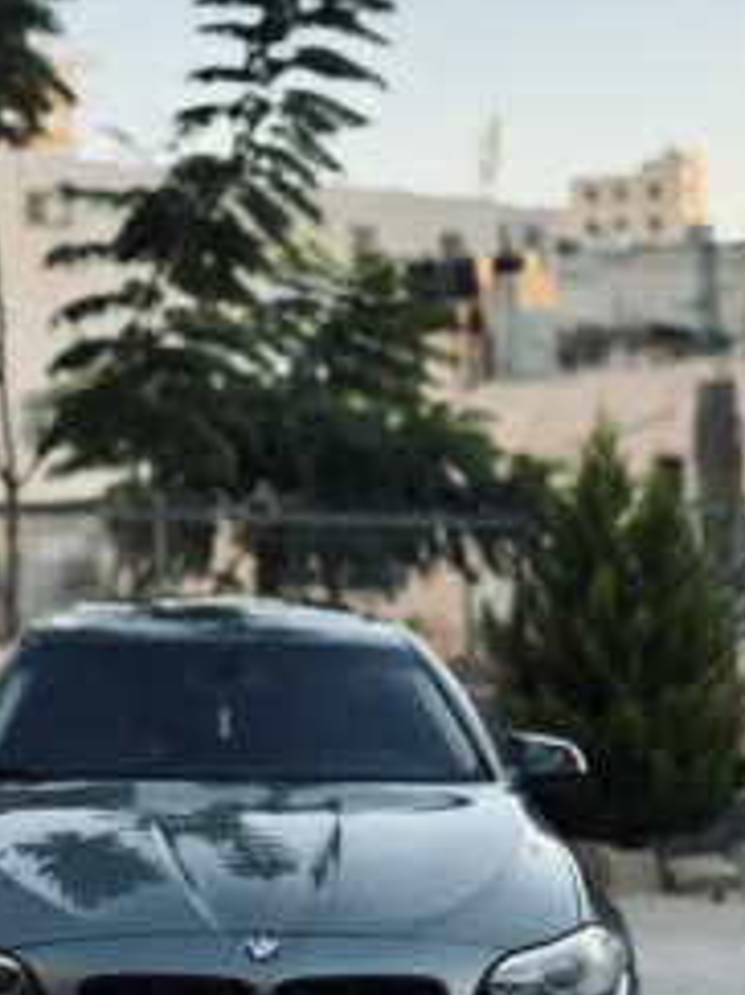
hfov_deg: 18.6
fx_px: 2269
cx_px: 274
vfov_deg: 24.7
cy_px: 520
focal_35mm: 79
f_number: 1.78
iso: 64
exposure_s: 1/307
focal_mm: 6.76
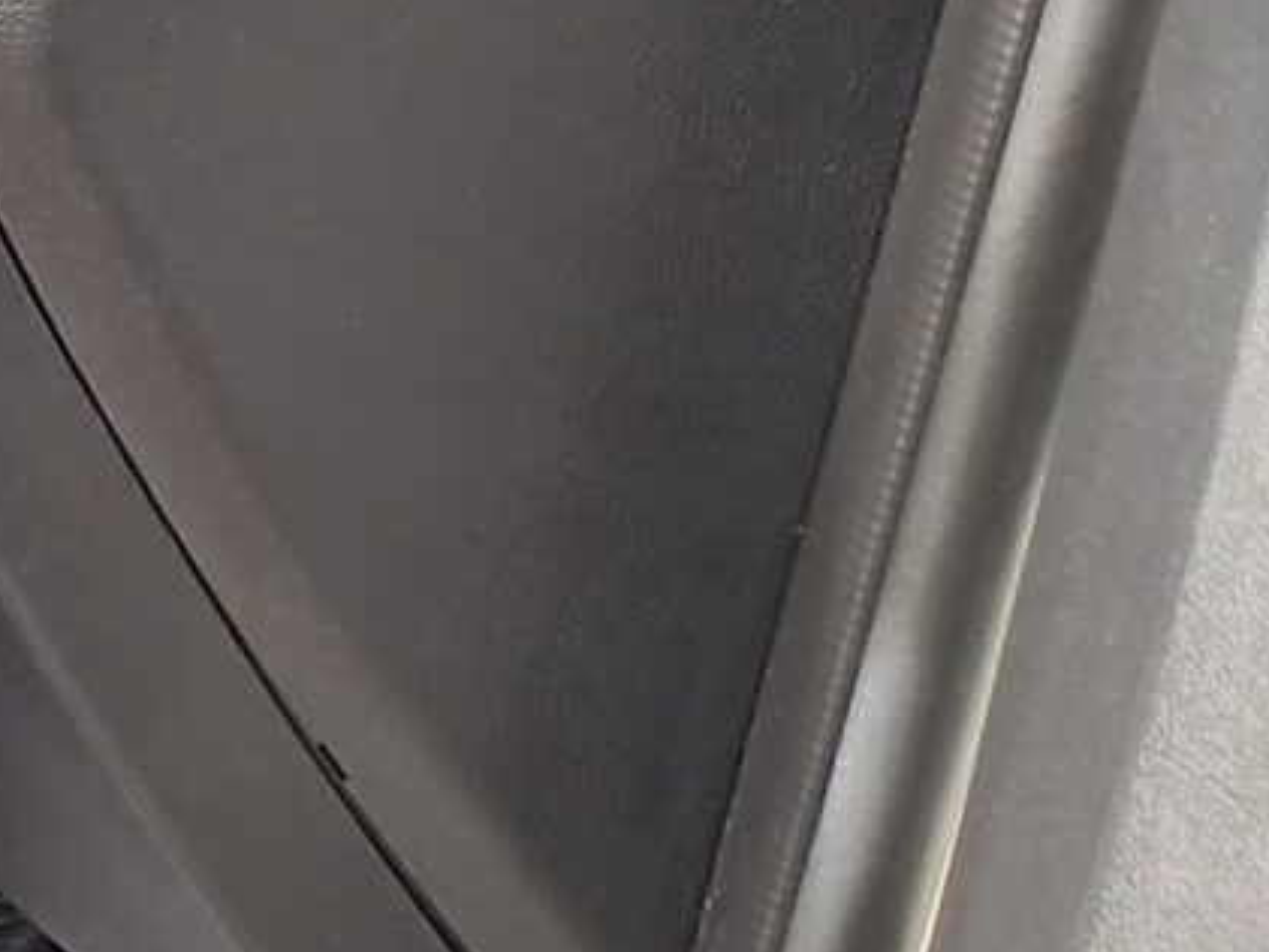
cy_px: -512
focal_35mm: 152
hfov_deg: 10.4
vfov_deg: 9.5
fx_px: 5574
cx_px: -2191
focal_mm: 4.6
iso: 64
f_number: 2
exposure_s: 1/50
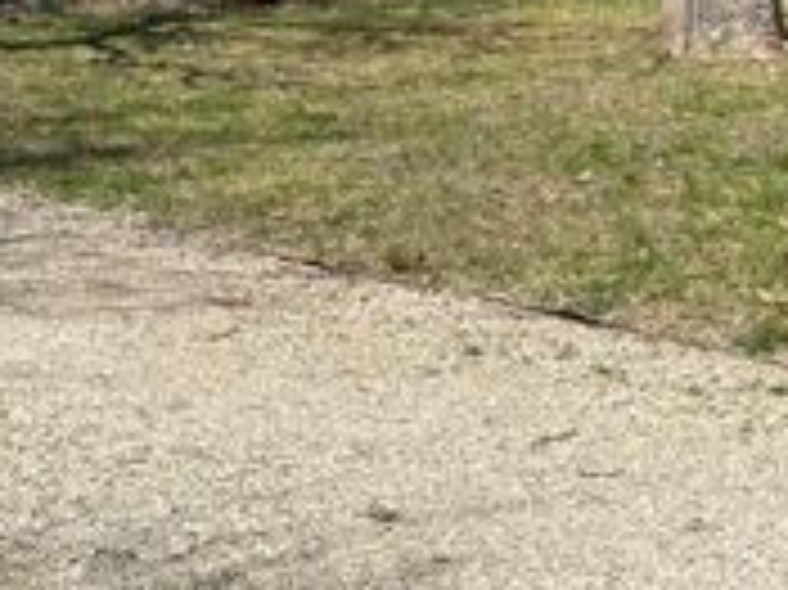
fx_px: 3117
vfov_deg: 10.5
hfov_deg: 14.3
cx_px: 131
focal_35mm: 137
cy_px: -205
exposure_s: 1/2410
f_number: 1.78
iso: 64
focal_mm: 6.86
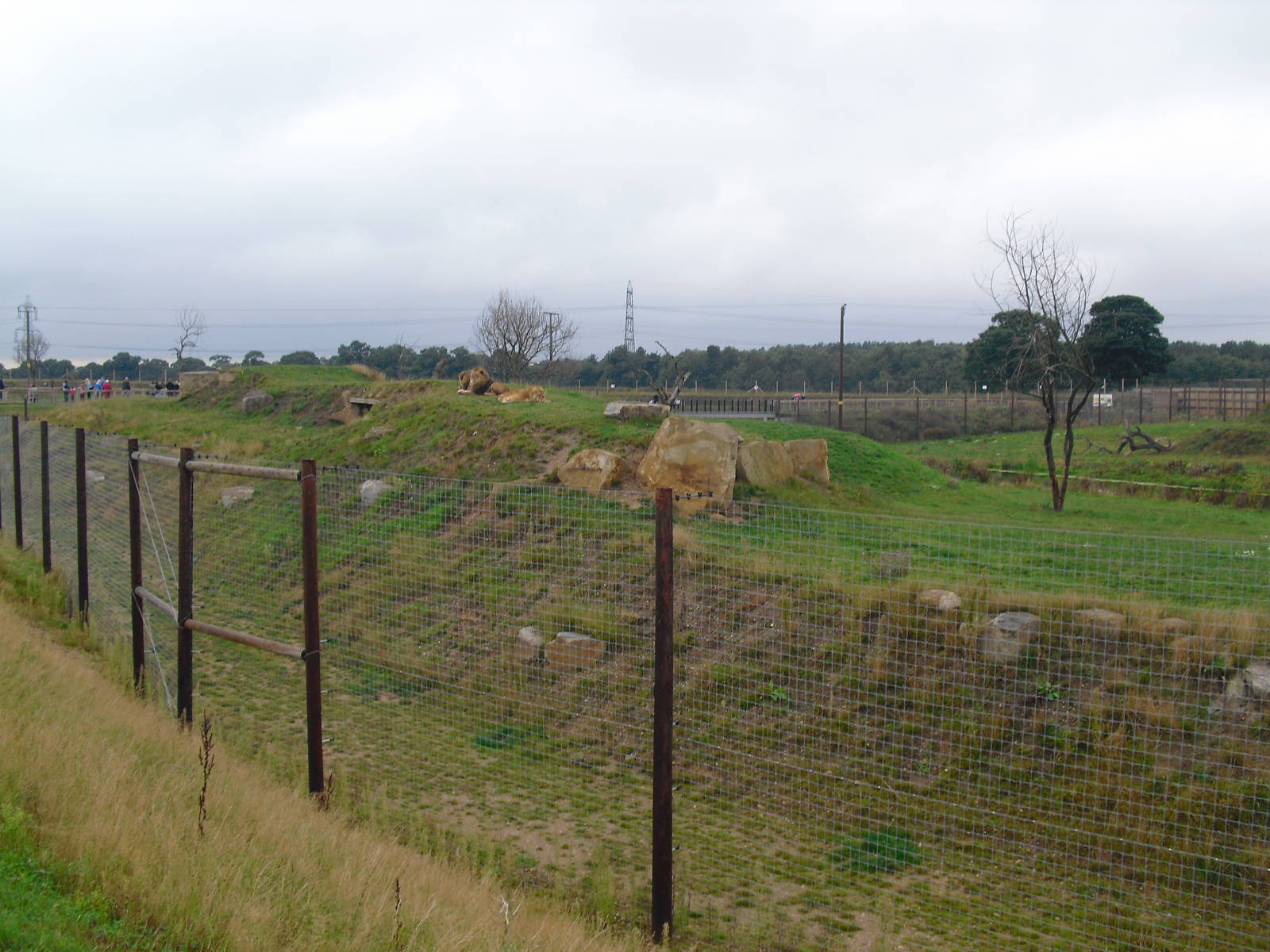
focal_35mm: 36
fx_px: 1321
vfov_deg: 39.7
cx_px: 635
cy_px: 476
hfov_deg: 51.4
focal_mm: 6.3
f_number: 7.8
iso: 100
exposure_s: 1/80
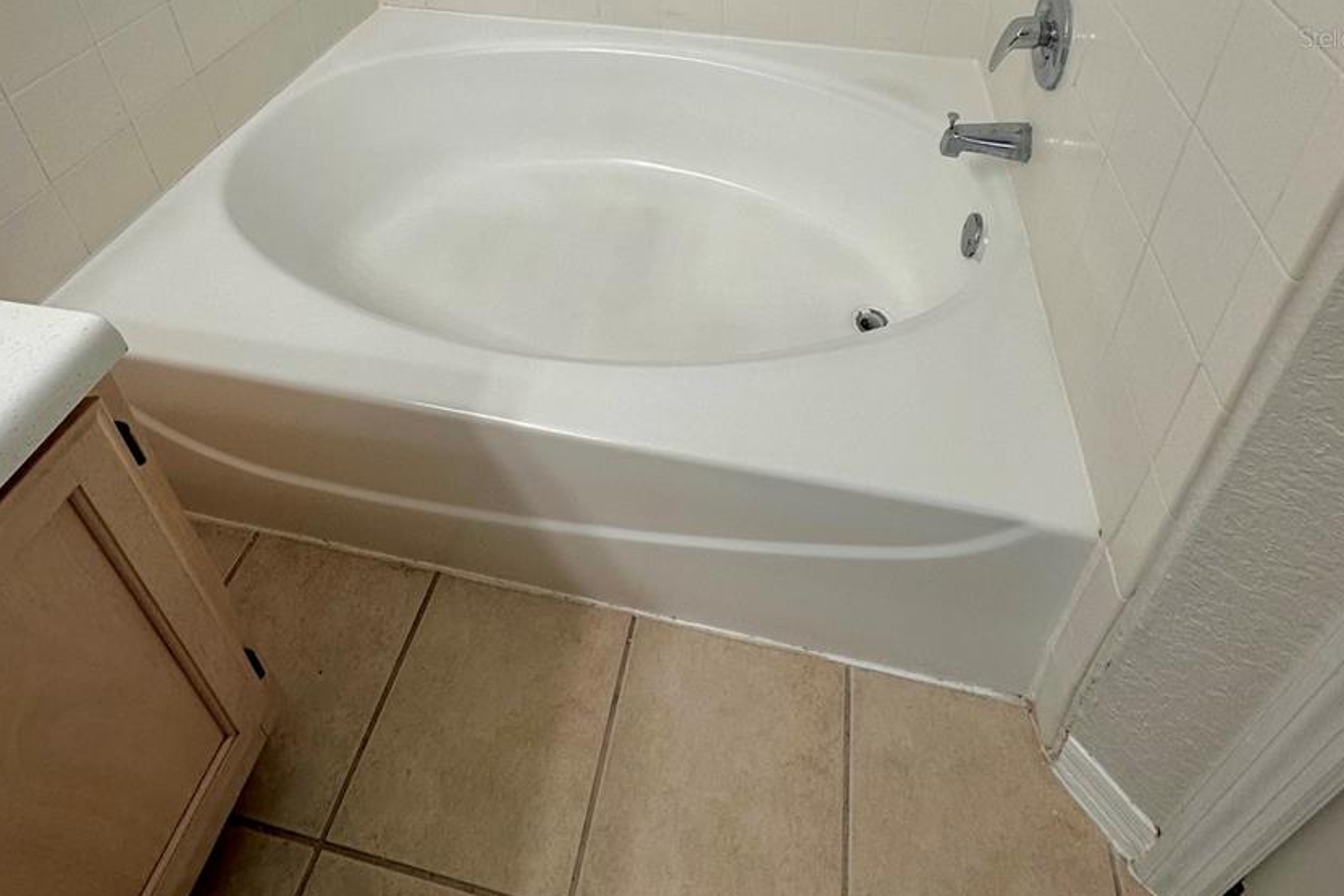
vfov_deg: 50.3
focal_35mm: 21
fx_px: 784
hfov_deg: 81.2
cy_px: 37
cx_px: 687
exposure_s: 1/120
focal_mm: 2.22
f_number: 2.2
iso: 100
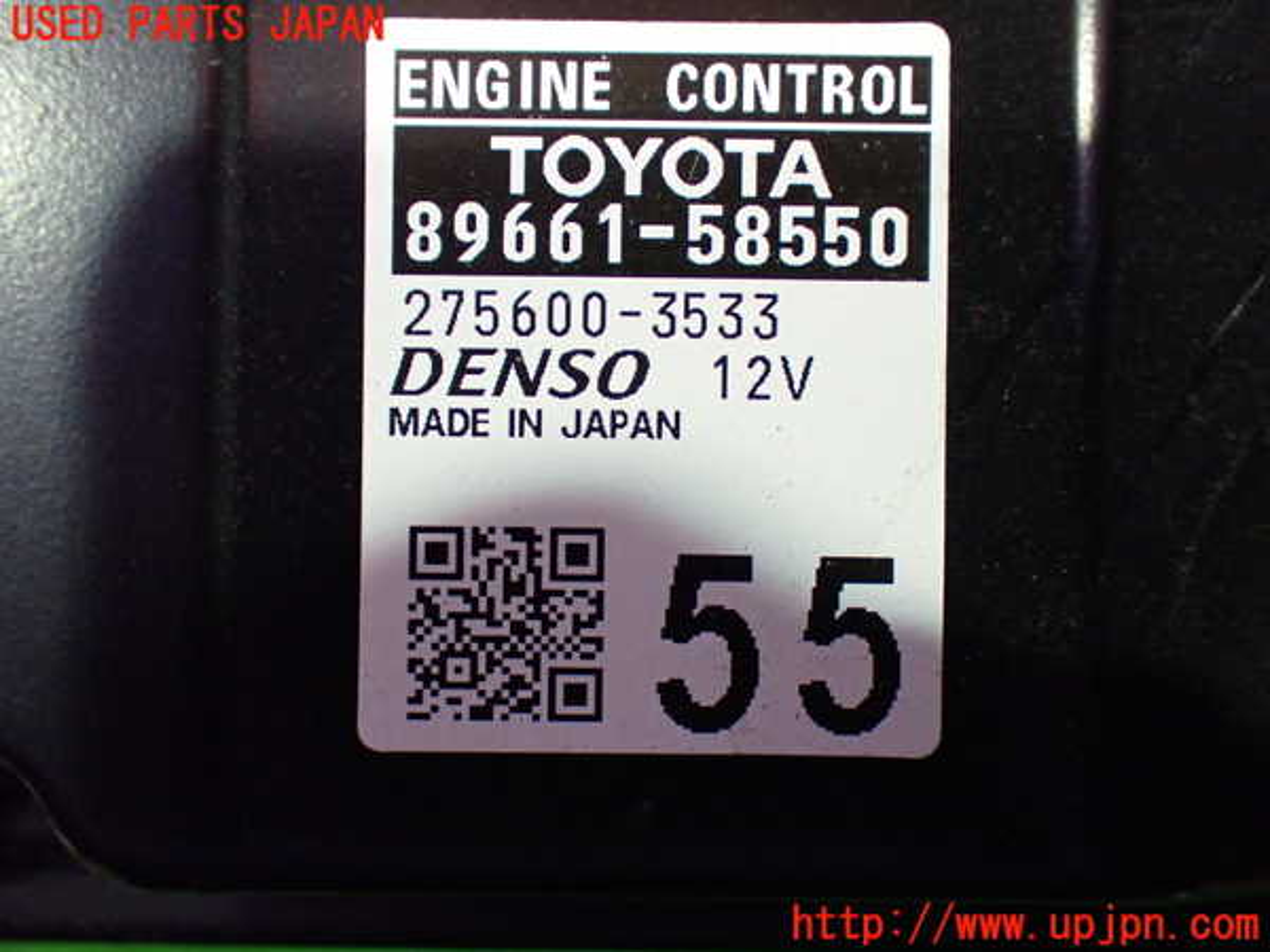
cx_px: 635
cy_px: 476
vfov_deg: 32.9
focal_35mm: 44
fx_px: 1614
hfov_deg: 42.9
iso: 1000
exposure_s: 1/40
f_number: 2.9
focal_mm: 7.84
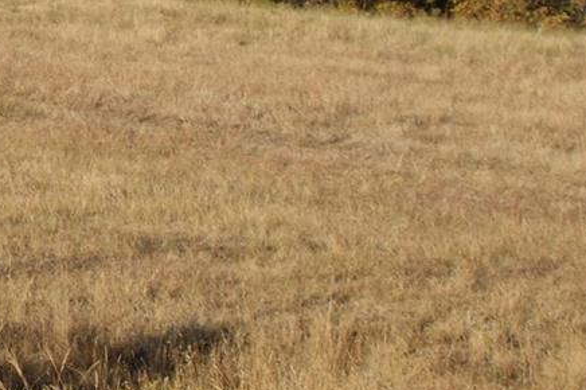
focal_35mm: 220
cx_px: -362
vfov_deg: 6.2
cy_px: -147
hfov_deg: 9.1
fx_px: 3578
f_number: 11
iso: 100
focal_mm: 40
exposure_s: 1/100
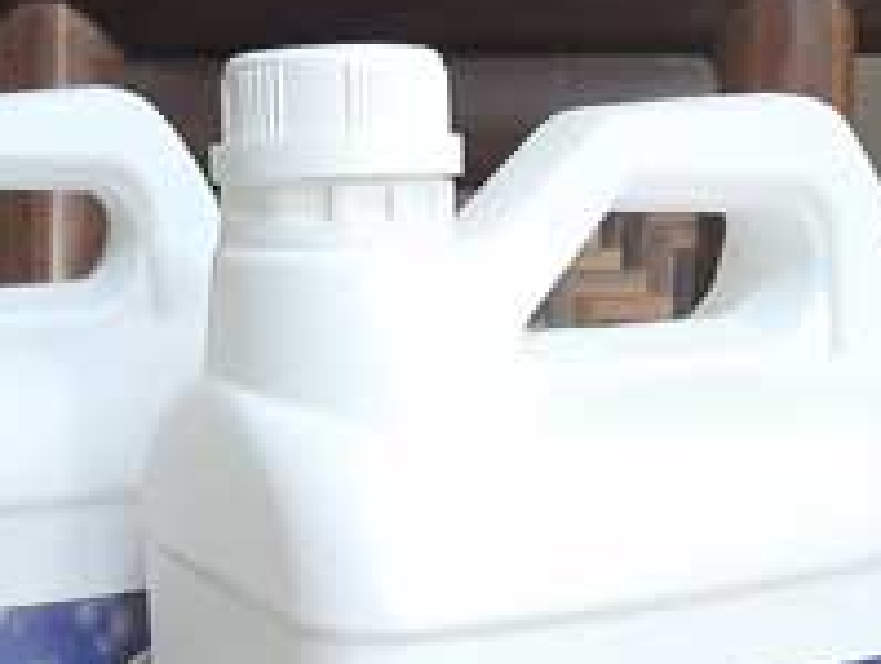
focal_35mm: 65
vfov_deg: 21.7
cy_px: 699
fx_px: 1657
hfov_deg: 29.7
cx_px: 336
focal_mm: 3.93
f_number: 1.7
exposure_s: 1/20
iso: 500
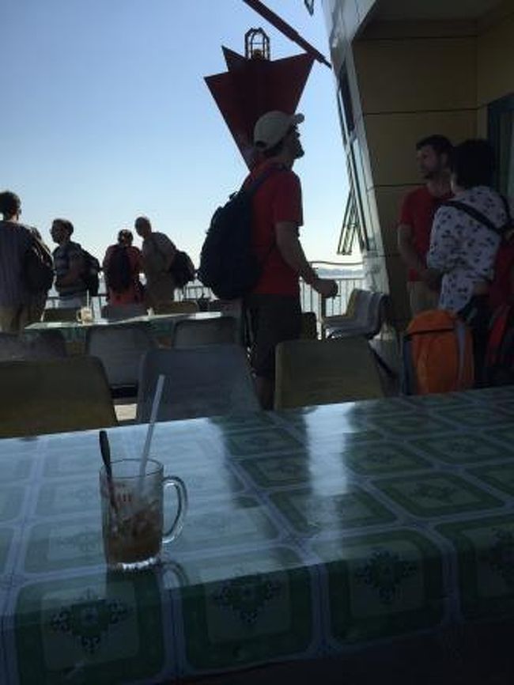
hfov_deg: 48.2
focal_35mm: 29
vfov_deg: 61.6
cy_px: 342
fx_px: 574
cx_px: 257
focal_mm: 4.15
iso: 32
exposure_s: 1/3300
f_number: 2.2
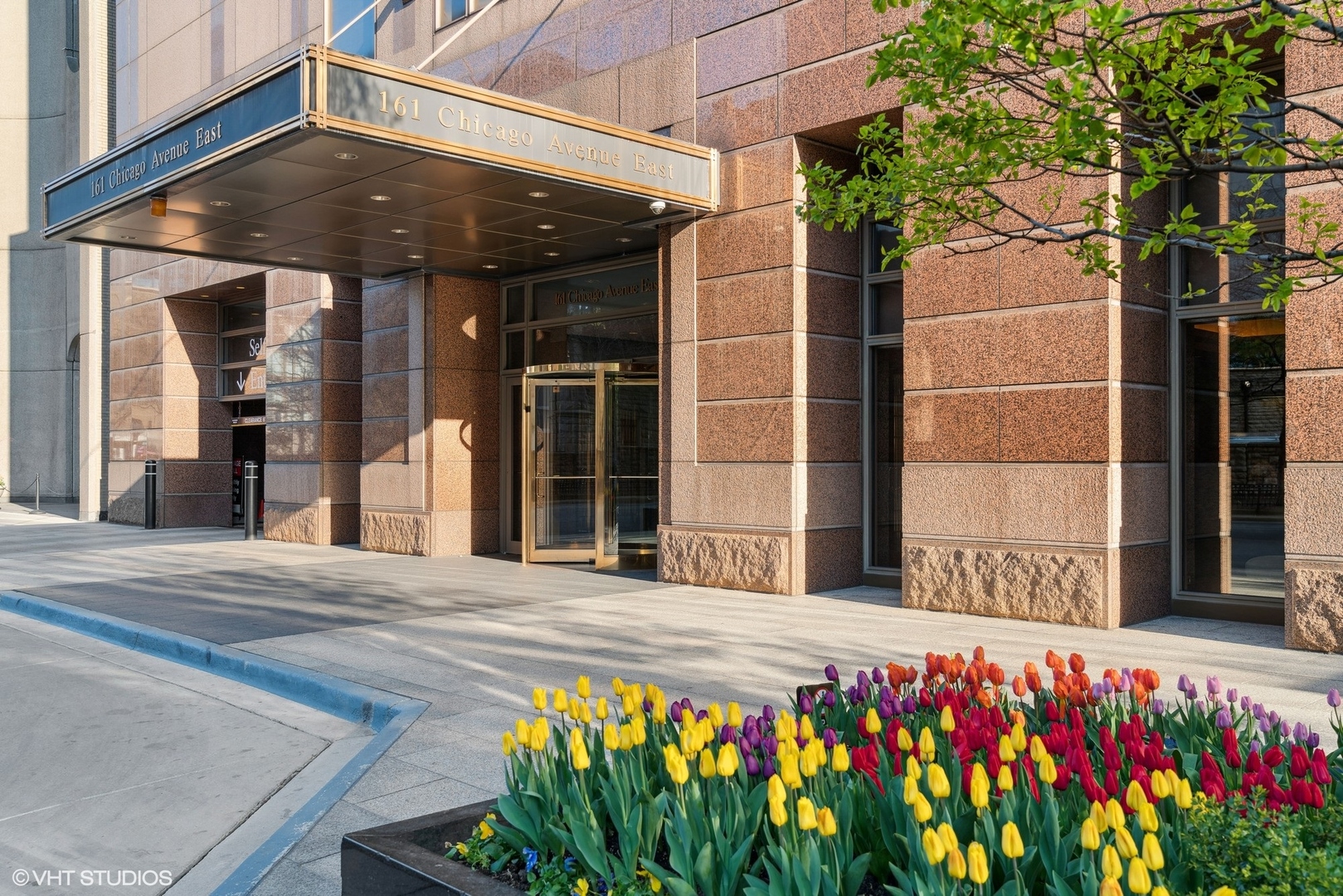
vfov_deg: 42.3
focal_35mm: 31
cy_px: 448
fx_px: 1157
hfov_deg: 60.3
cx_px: 672
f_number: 7.1
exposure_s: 1/100
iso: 320
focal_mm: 31
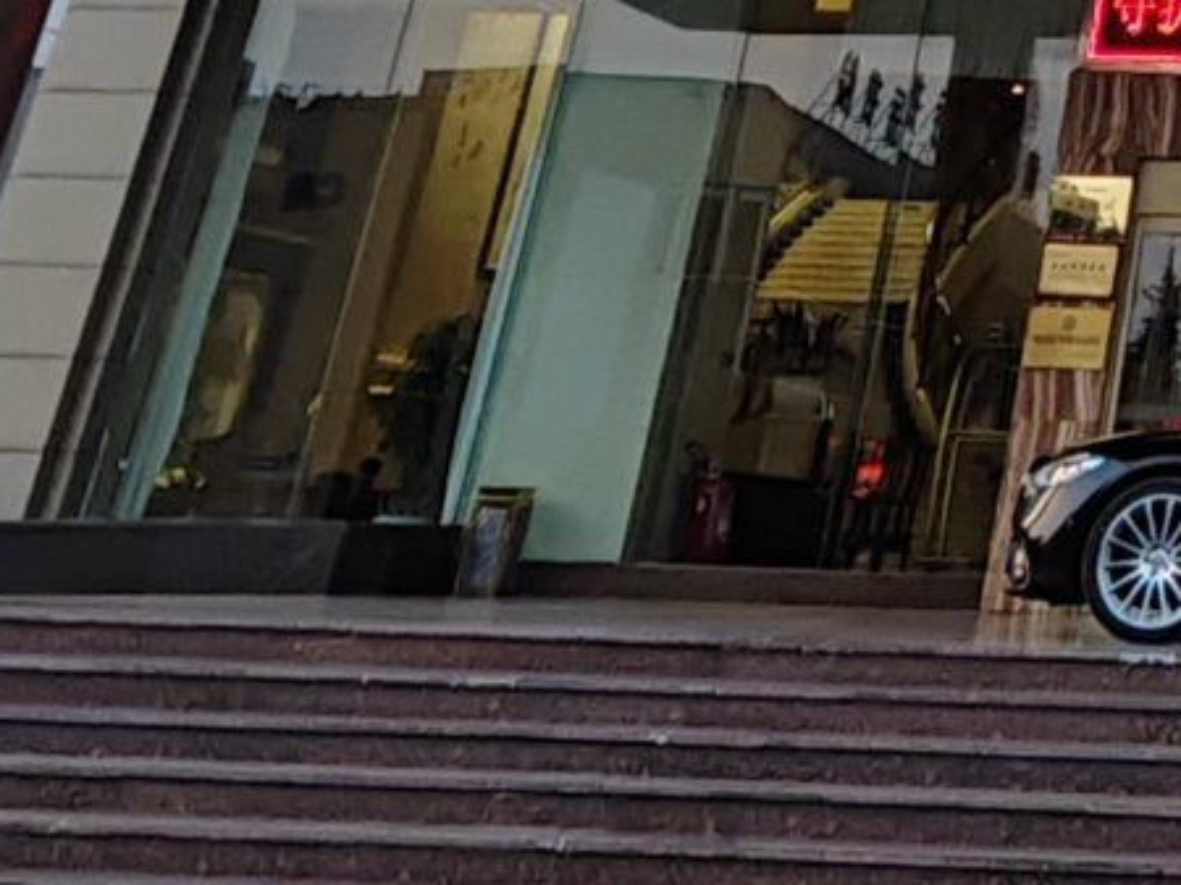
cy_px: -924
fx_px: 2694
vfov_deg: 14.9
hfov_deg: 20.4
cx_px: 1876
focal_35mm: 79
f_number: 2
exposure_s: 1/50
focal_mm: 1.82
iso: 160
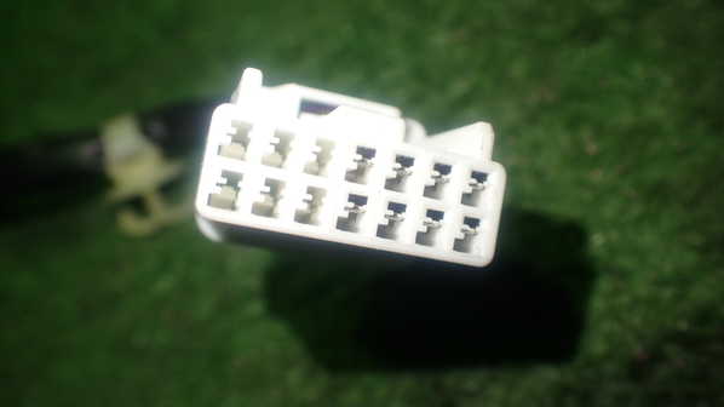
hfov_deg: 56.6
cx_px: 362
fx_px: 672
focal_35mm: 35
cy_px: 195
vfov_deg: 33.7
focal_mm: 5.79
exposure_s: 1/60
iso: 125
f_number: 2.4
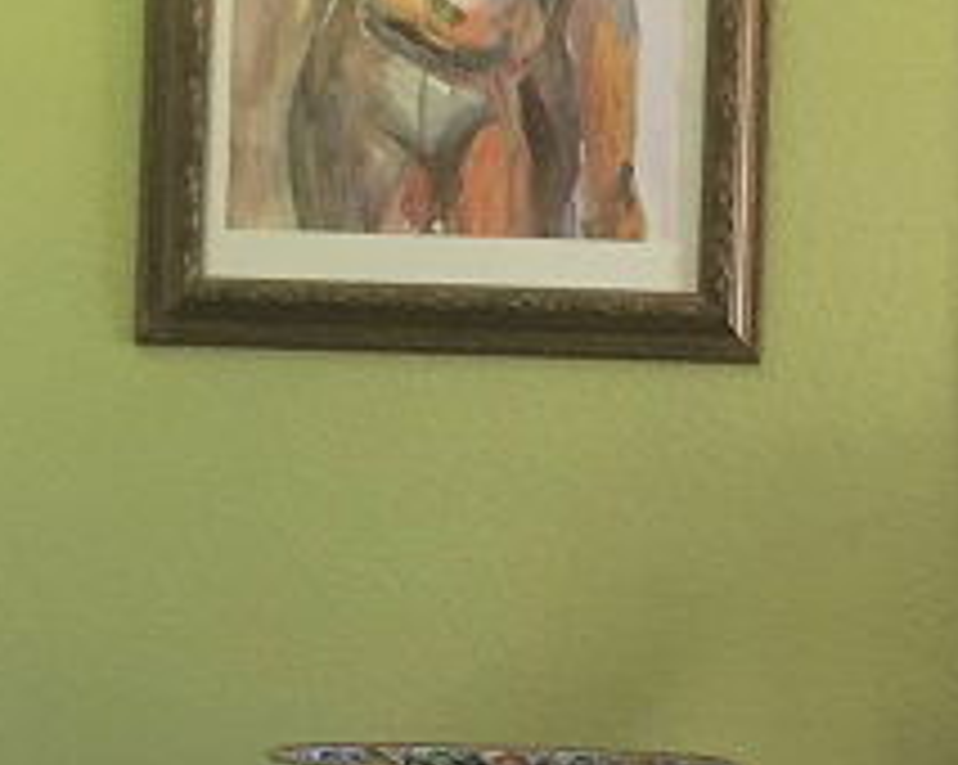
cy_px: 414
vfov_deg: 11.6
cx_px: 562
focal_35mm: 133
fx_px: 3768
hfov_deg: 14.5
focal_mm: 4.15
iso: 125
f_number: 2.2
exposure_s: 1/33
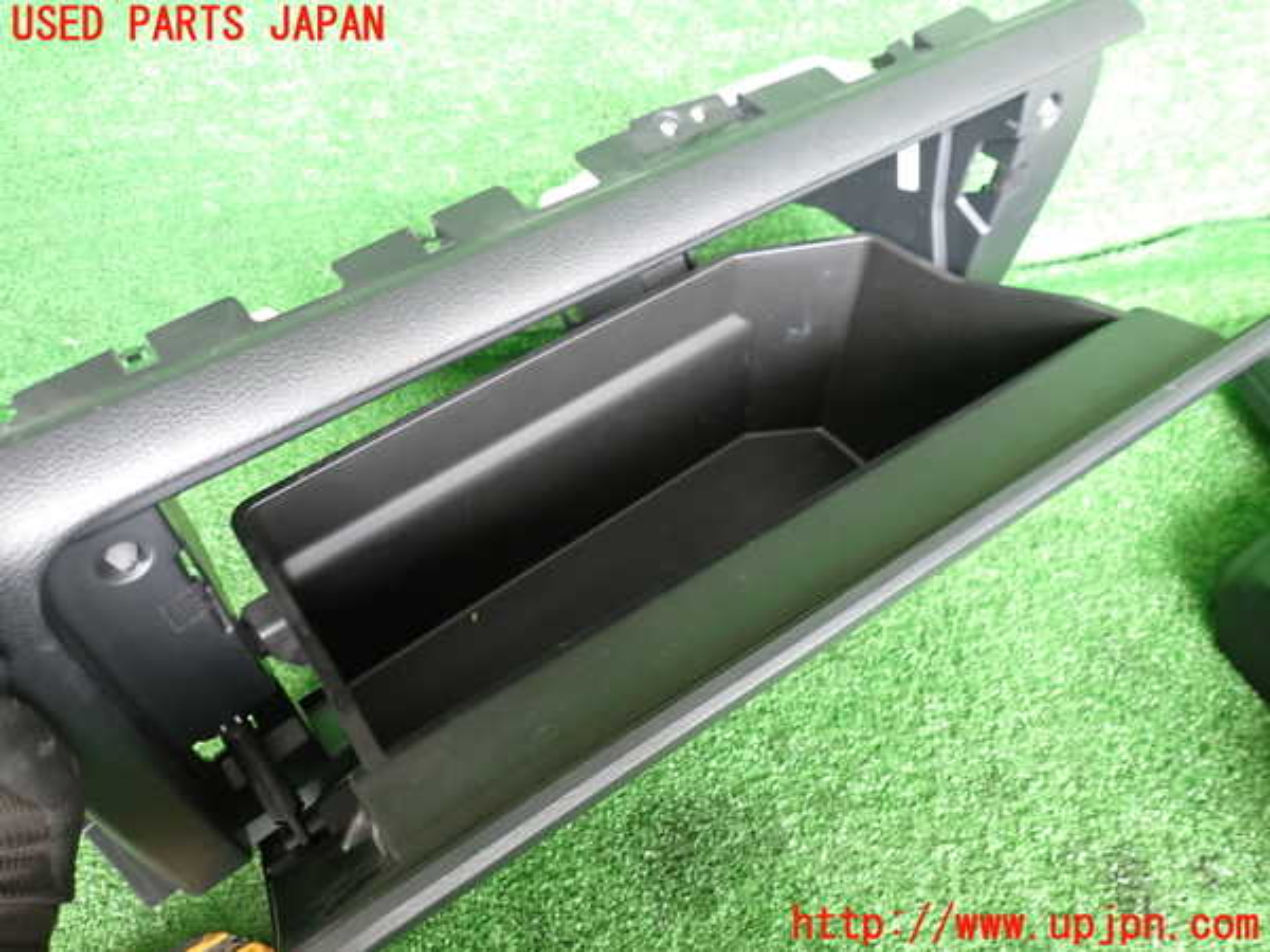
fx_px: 917
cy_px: 476
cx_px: 635
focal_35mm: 25
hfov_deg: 69.4
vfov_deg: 54.9
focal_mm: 4.5
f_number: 2
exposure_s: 1/30
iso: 250
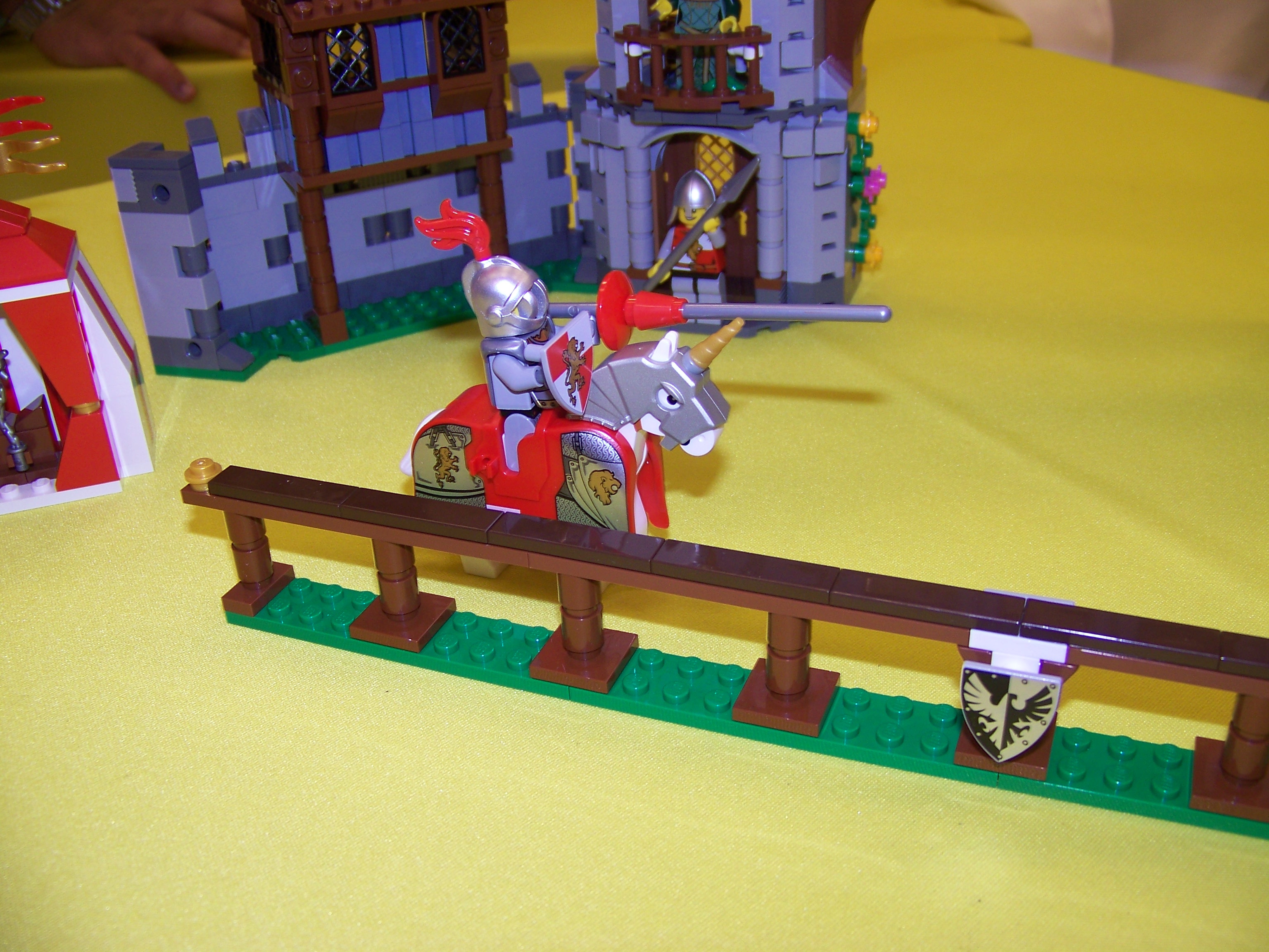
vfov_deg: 39.7
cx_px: 634
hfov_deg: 51.4
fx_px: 1320
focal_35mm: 36
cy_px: 476
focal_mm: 5.85
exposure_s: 1/30
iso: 64
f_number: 2.8
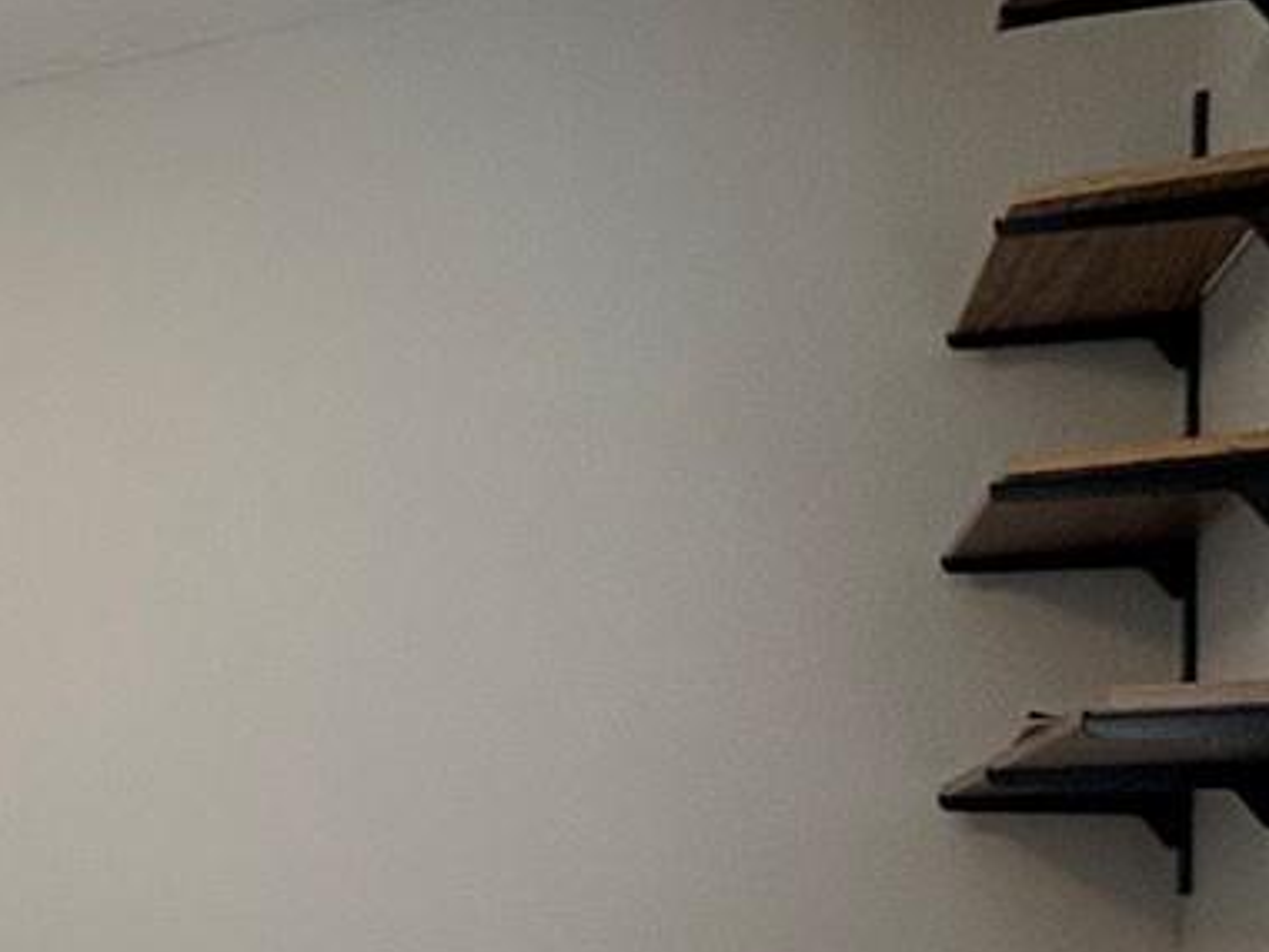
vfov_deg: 23.6
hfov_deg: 22.3
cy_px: 979
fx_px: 2163
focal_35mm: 59
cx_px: -915
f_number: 2.2
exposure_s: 1/60
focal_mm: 2.22
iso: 200
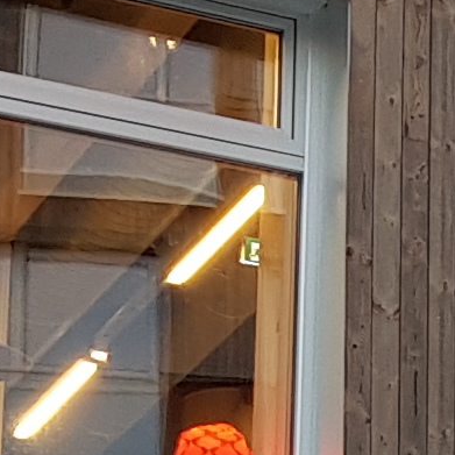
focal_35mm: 237
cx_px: 1481
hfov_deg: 6.6
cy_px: 773
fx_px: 3524
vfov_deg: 7.2
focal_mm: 4.2
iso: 50
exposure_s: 1/50
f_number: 1.7
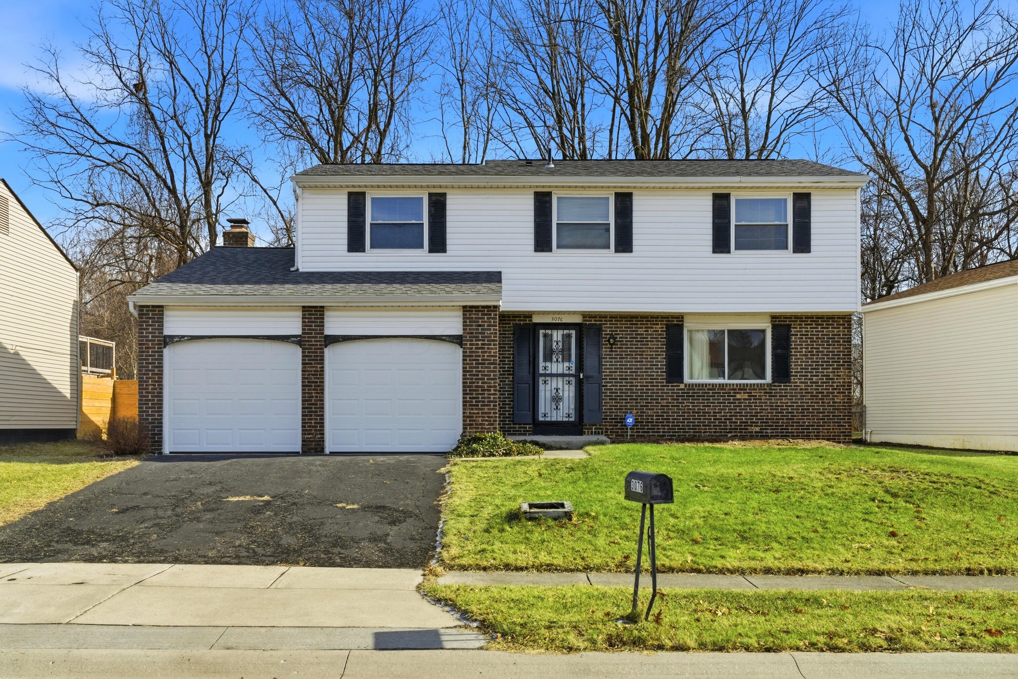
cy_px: 340
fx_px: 989
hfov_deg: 54.4
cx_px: 509
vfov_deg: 37.8
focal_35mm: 35
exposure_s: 1/640
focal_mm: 35
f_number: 11
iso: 400
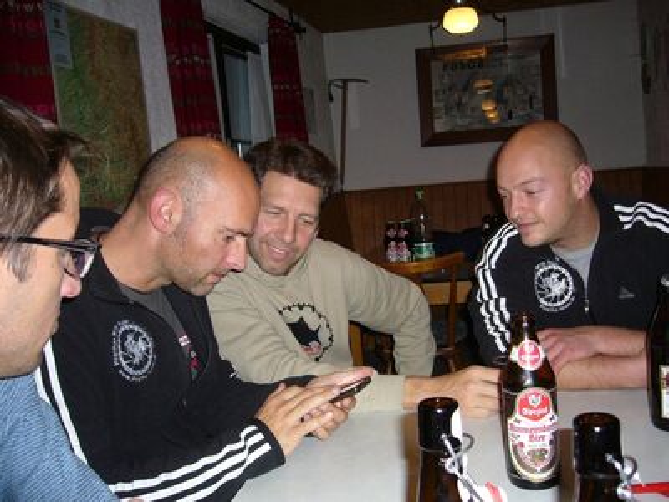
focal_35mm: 35
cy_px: 251
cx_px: 334
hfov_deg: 52.6
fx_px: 676
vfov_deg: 40.7
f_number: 2.8
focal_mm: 5.8
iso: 100
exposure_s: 1/60
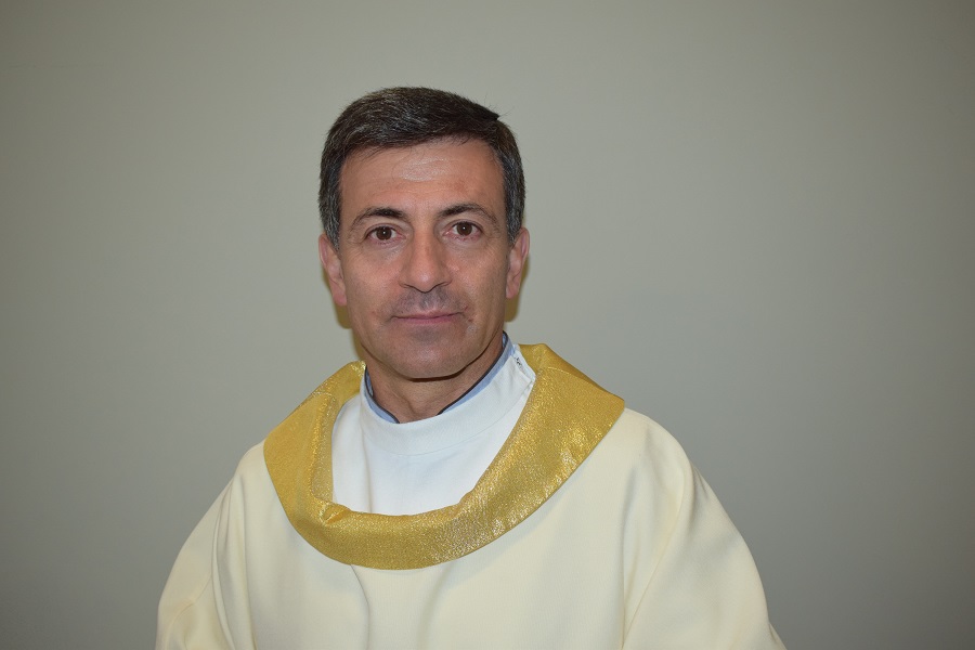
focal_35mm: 38
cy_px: 325
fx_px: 1016
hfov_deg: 51.3
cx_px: 488
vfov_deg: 35.5
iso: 720
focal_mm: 25
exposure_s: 1/100
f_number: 5
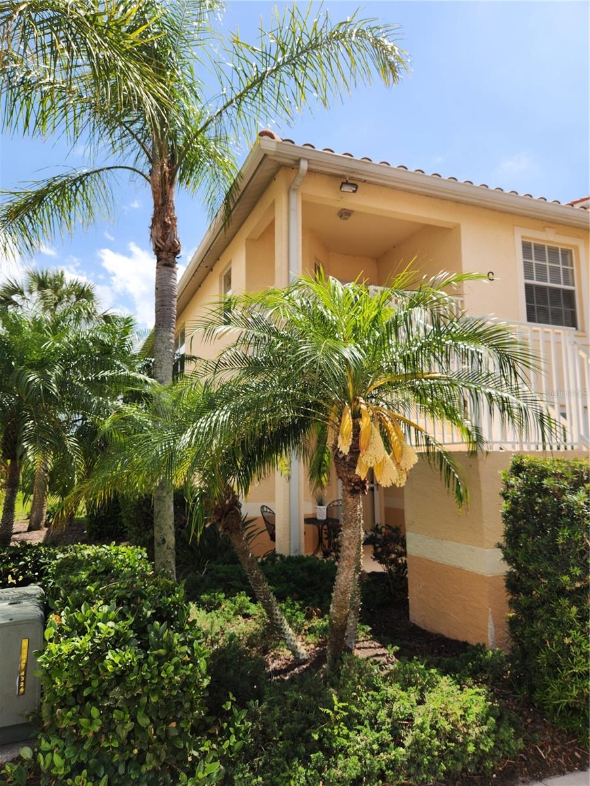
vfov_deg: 73.9
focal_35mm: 23
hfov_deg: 58.9
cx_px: 295
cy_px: 393
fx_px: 523
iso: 20
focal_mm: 5.4
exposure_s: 1/1472
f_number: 1.8
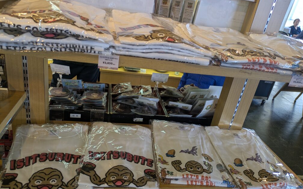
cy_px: 98
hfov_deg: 68.4
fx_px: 223
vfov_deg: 46.0
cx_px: 154
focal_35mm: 27
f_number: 1.89
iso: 87
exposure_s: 1/33.3
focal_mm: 5.43
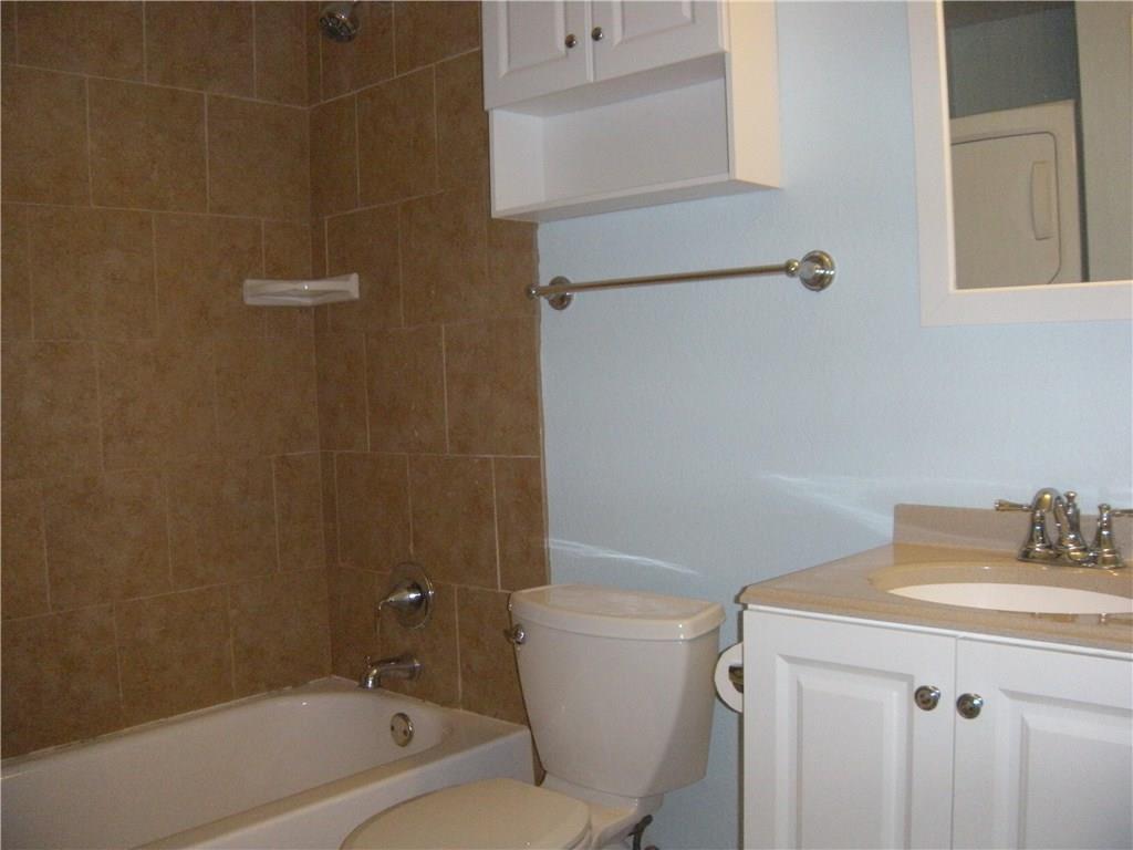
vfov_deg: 40.7
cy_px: 425
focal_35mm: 35
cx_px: 566
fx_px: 1146
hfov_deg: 52.6
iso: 400
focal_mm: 5.9
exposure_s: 1/60
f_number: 3.8
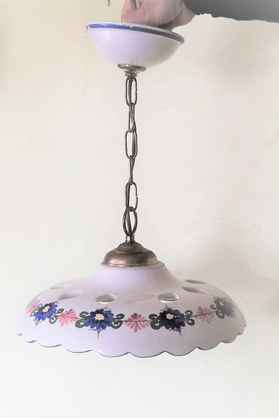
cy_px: 209
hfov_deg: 26.5
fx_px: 593
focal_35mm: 51
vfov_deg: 38.9
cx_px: 141
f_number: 2.2
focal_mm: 3.81
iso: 320
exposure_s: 1/30
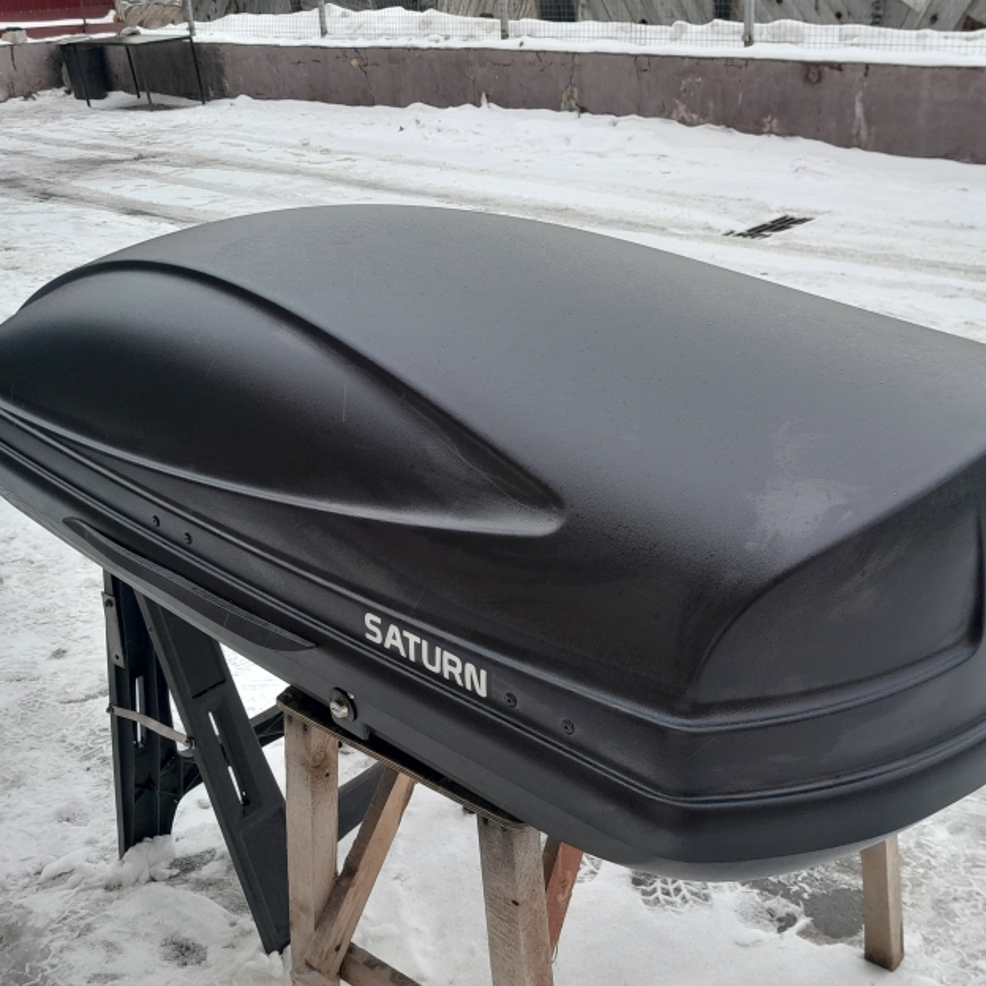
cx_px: 581
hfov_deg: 42.7
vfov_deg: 42.8
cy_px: 546
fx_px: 1257
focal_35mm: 39
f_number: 1.8
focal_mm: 4
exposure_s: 1/100
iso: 40
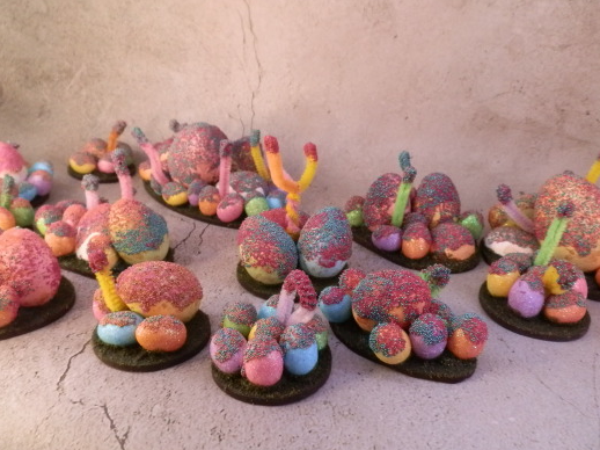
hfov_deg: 61.7
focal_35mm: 29
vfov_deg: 48.2
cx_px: 308
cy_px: 222
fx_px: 502
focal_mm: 5
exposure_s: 1/125
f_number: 3.1
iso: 400
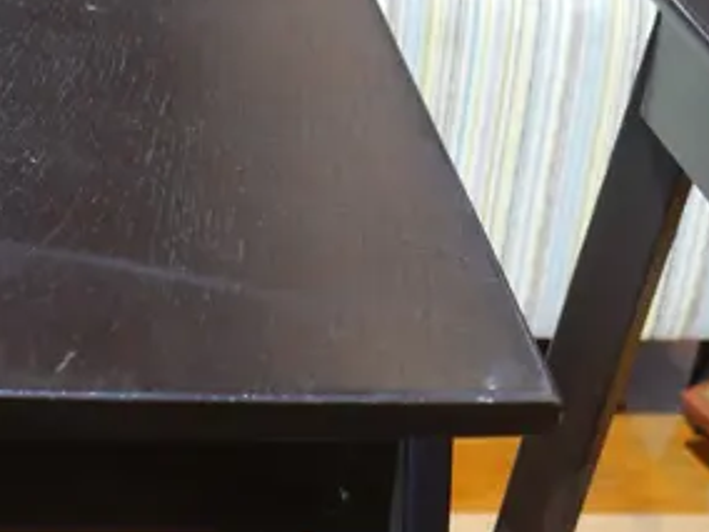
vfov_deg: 14.3
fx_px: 2069
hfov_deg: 19.3
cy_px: 586
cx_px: 517
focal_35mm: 101
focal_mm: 14
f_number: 3.5
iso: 800
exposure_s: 1/60
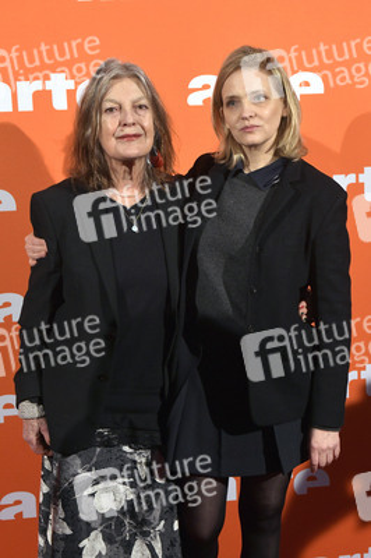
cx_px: 186
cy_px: 279
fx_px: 774
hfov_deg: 26.9
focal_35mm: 50
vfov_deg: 39.6
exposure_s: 1/160
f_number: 5.6
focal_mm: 50
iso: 2000
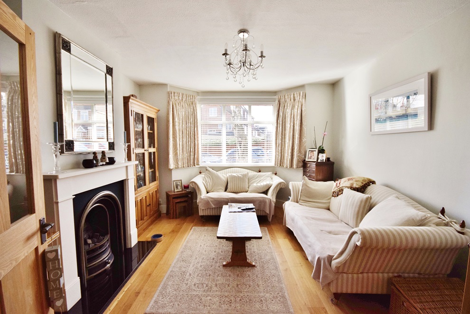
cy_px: 157
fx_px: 196
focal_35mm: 15
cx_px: 235
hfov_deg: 100.4
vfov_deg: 77.3
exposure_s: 1/200
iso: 800
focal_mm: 10
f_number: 7.1
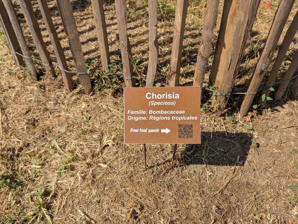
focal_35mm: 24
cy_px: 112
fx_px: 207
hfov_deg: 71.5
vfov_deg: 56.9
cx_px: 149
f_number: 1.85
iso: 38
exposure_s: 1/1825
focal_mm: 6.81
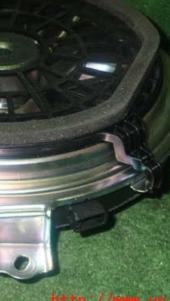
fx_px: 569
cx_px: -8
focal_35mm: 71
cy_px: 132
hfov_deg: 16.6
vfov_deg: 29.7
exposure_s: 1/40
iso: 800
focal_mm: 7.31
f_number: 8
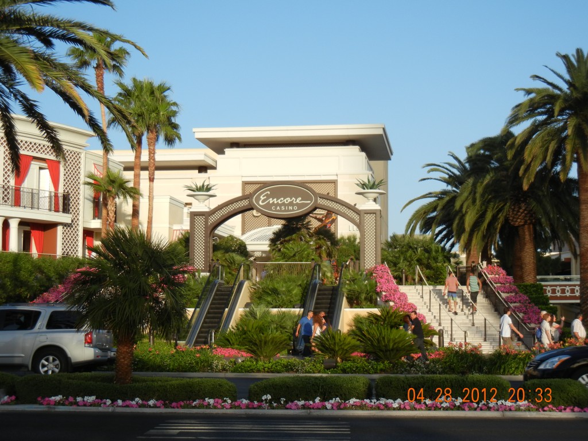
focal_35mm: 59
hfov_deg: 32.7
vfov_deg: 24.8
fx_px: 1002
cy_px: 220
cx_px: 294
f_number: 4
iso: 160
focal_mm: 10.6
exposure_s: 1/656
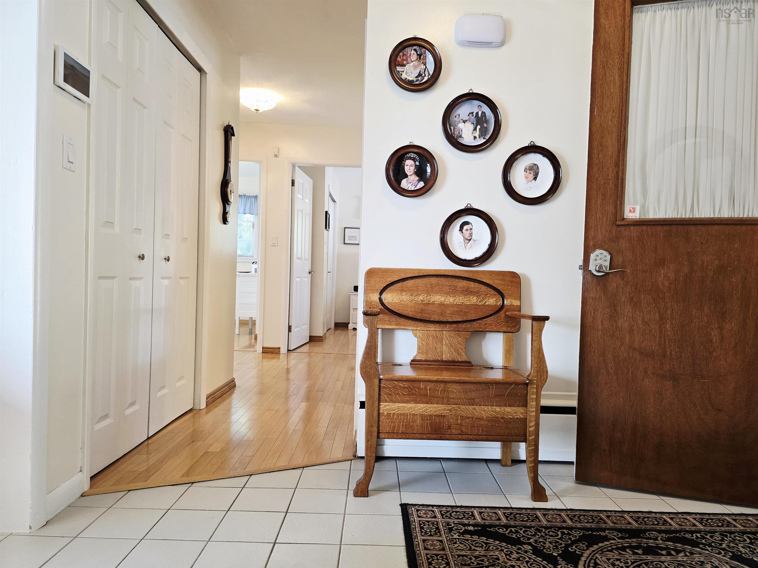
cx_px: 379
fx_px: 504
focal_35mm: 23
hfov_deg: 73.9
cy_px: 284
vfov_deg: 58.9
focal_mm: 6.3
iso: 125
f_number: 1.7
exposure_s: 1/120
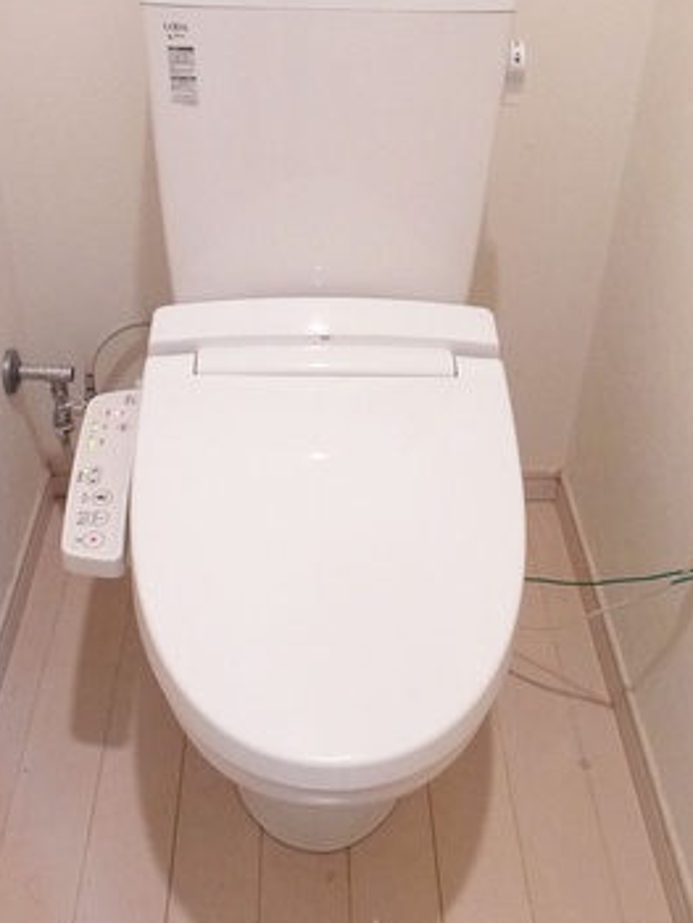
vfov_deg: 39.5
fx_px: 1280
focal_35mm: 48
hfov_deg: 30.3
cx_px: 325
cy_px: 367
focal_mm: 5.1
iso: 400
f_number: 2
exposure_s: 1/40
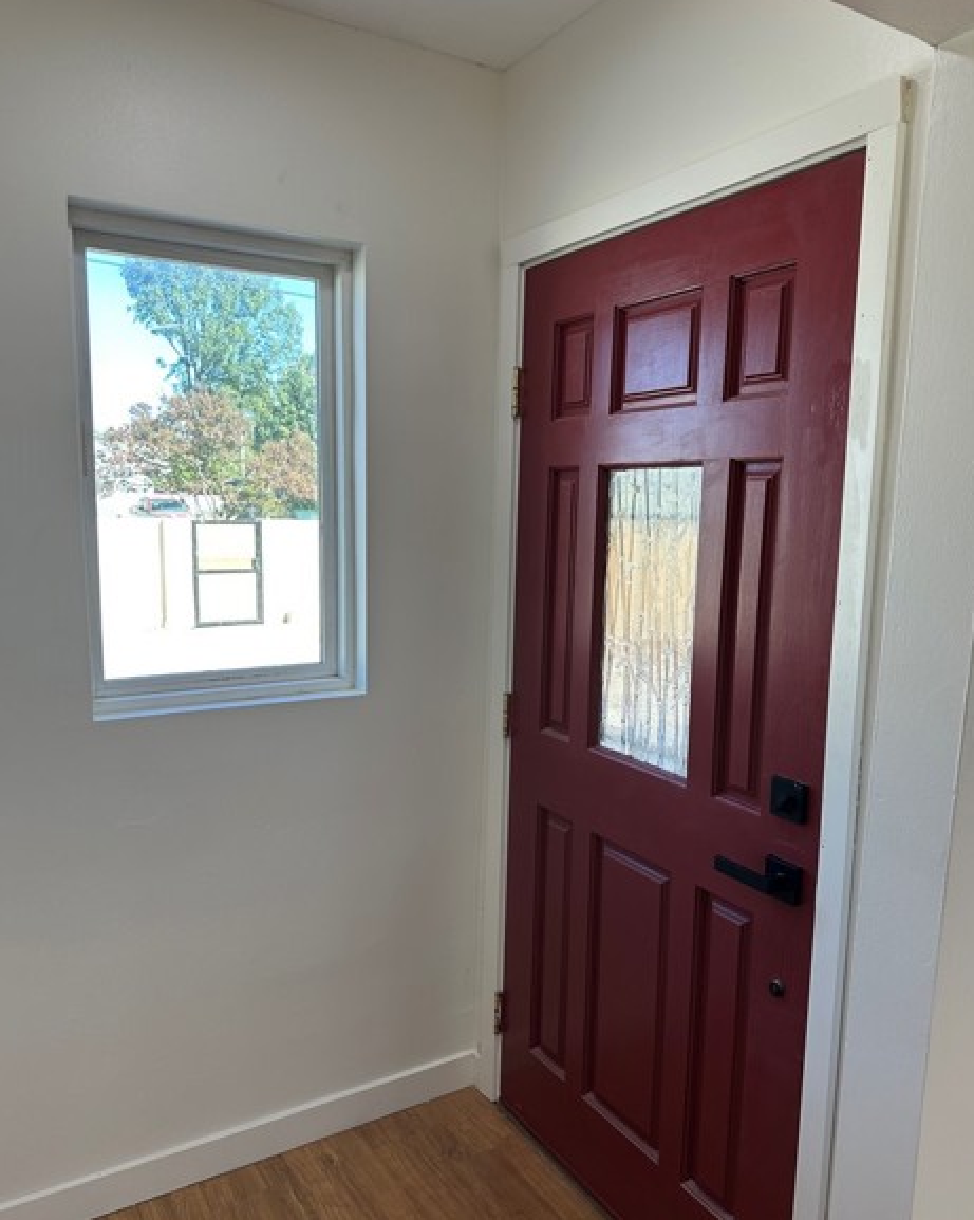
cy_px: 647
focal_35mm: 26
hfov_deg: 54.9
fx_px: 938
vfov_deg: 66.0
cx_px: 490
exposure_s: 1/180
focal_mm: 6.86
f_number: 1.78
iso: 64
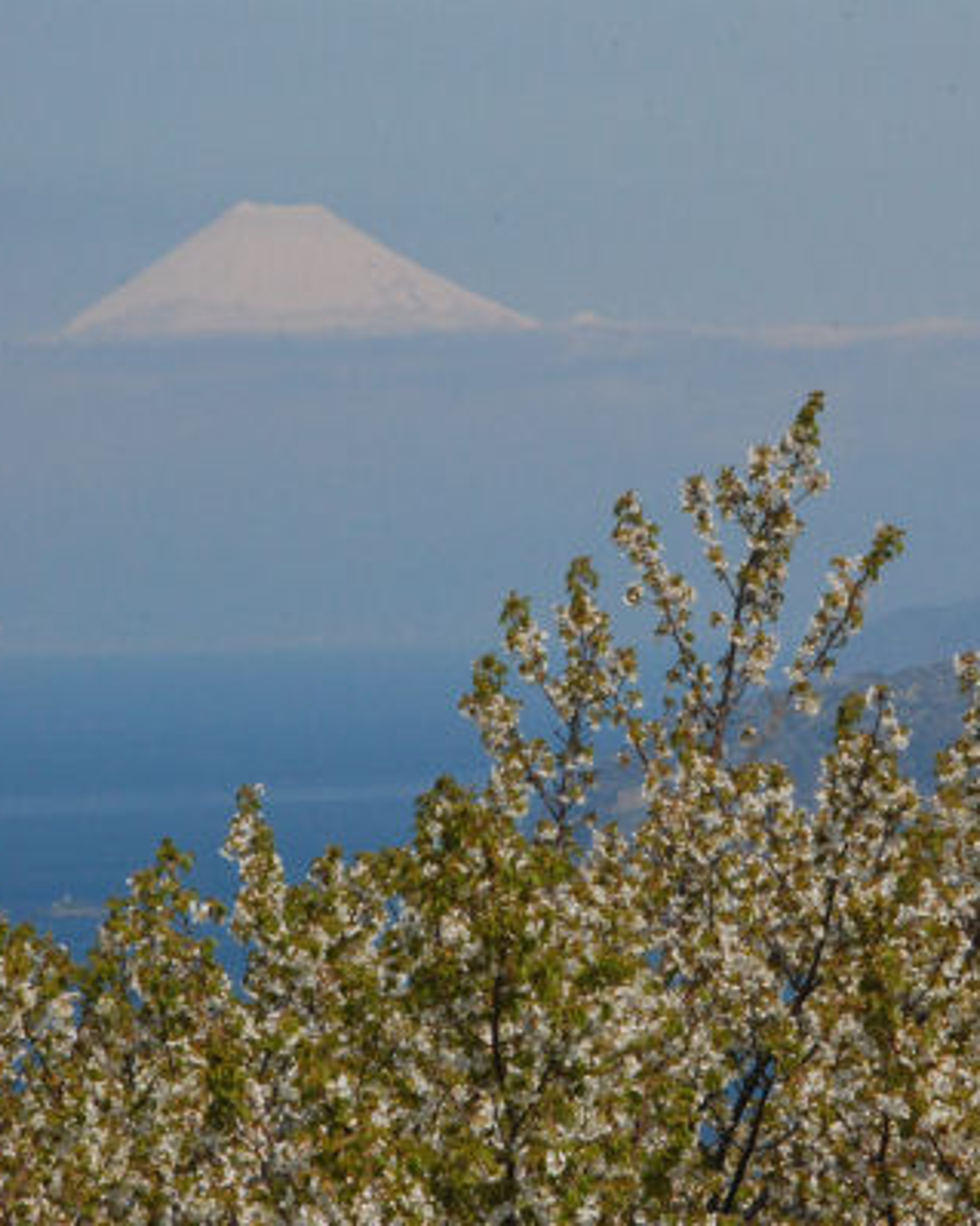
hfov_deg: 6.6
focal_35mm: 233
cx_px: 605
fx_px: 8451
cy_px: 615
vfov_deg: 8.3
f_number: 29
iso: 1000
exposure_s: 1/100
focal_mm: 110
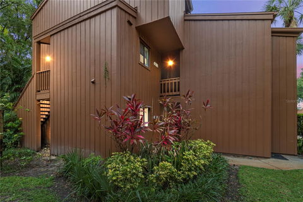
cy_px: 101
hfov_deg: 100.4
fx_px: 126
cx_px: 152
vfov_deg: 77.3
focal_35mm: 15
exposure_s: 1/25
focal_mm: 10
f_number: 9
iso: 250
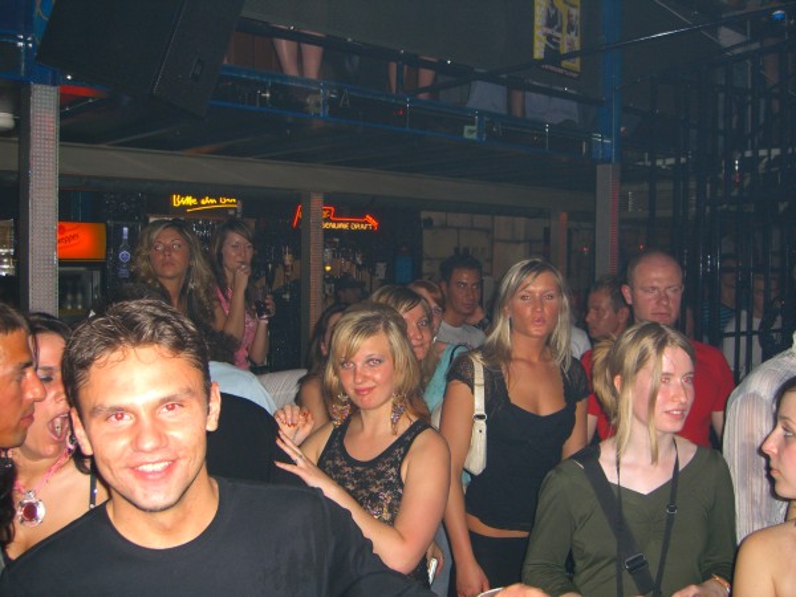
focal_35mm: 38
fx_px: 874
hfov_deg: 49.0
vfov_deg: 37.7
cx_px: 398
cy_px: 298
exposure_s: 1/60
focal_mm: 7.9
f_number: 2.8
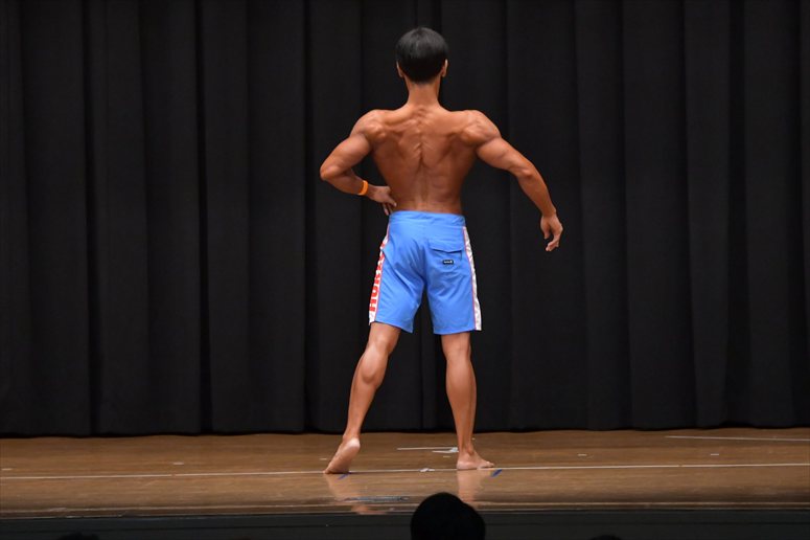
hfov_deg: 9.2
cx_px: 405
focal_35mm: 225
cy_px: 270
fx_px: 5060
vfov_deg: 6.1
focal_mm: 150
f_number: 5.6
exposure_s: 1/400
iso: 6400
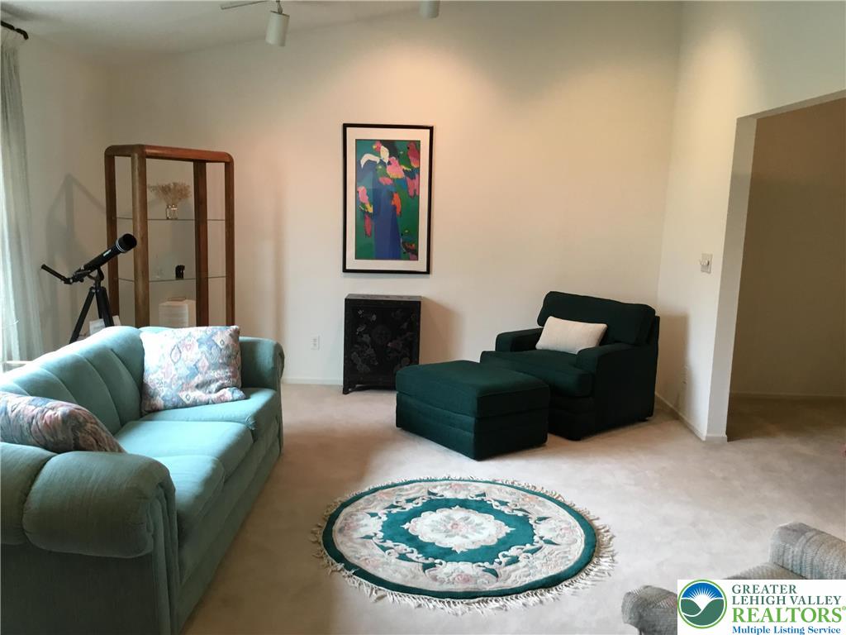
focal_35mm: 31
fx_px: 758
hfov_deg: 58.4
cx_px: 423
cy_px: 318
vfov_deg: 45.4
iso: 80
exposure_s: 1/30
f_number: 2.4
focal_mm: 3.3
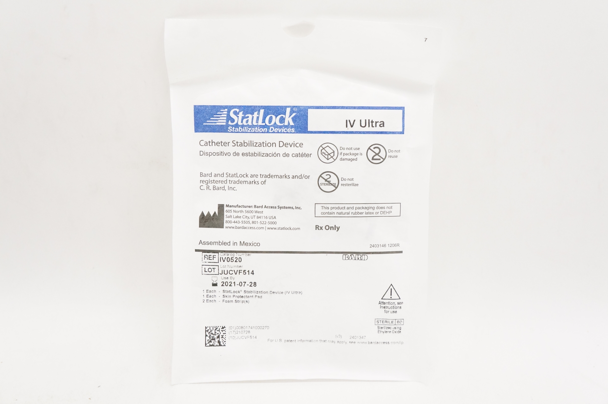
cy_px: 202
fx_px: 835
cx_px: 304
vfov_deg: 27.2
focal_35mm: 50
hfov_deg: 40.0
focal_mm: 33
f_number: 8
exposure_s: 1/250
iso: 3200
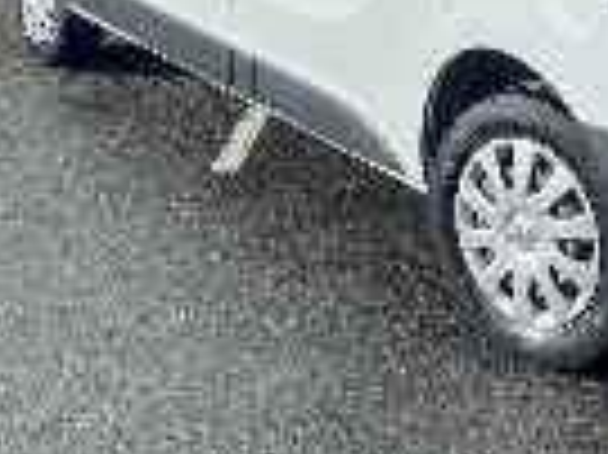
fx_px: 1404
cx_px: 527
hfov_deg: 23.9
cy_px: -148
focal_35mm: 80
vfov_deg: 17.2
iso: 32
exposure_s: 1/2028
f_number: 1.8
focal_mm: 4.25
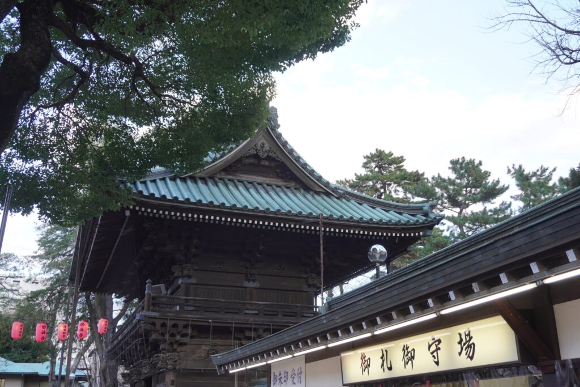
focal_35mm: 39
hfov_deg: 49.5
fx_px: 628
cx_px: 290
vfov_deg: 34.2
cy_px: 194
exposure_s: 1/60
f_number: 4.5
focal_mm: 26
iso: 160
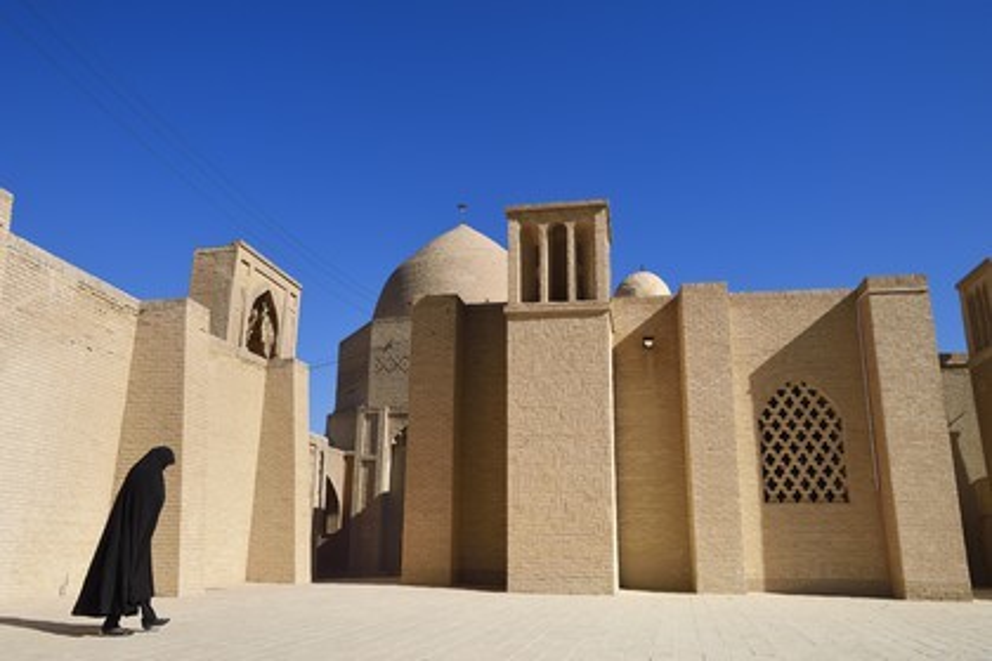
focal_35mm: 30
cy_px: 330
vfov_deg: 43.6
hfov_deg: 61.9
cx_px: 496
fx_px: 827
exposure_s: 1/320
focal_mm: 30
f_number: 14
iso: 200
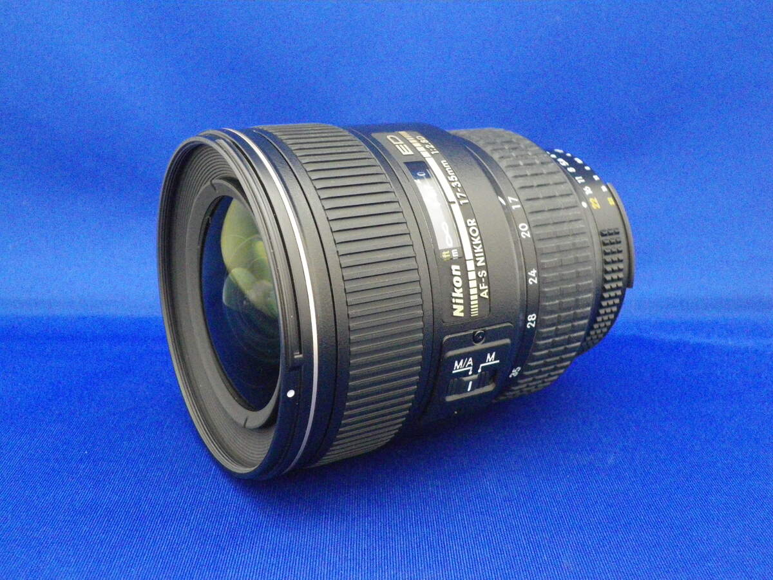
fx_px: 871
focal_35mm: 39
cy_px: 290
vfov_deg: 36.8
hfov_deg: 47.9
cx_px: 386
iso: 800
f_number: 3
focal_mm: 6.9
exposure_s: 1/25
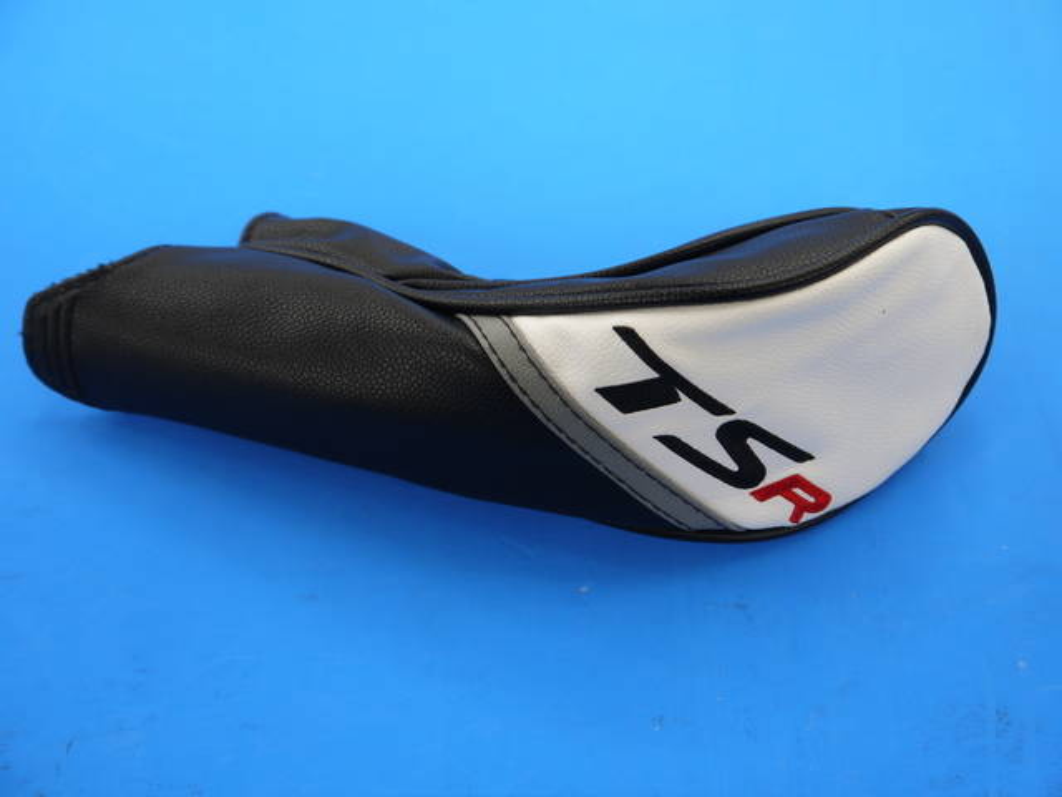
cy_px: 398
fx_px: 1350
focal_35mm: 44
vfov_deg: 32.9
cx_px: 531
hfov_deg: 42.9
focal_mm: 22
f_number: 4.4
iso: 250
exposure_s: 1/60
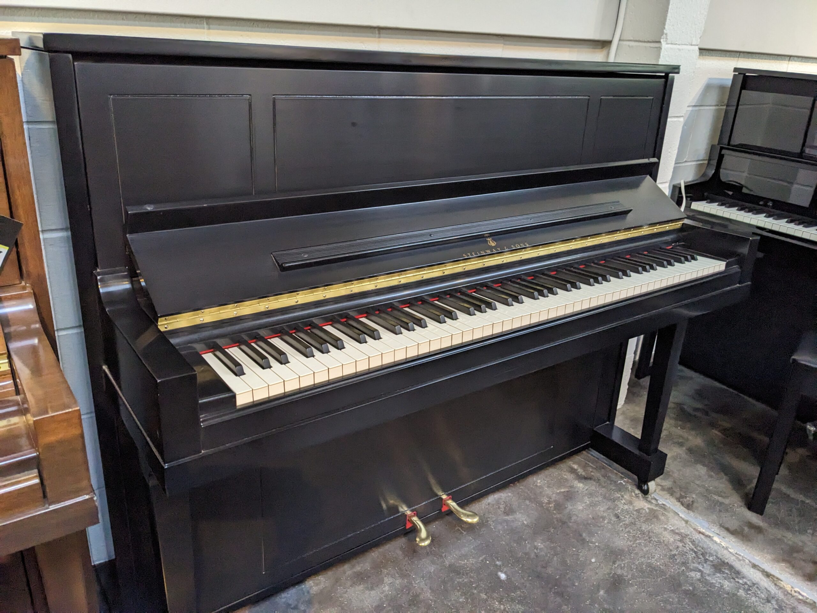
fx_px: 637
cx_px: 408
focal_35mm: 27
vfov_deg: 51.4
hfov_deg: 65.3
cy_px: 306
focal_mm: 4.38
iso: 639
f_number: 1.73
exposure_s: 1/60
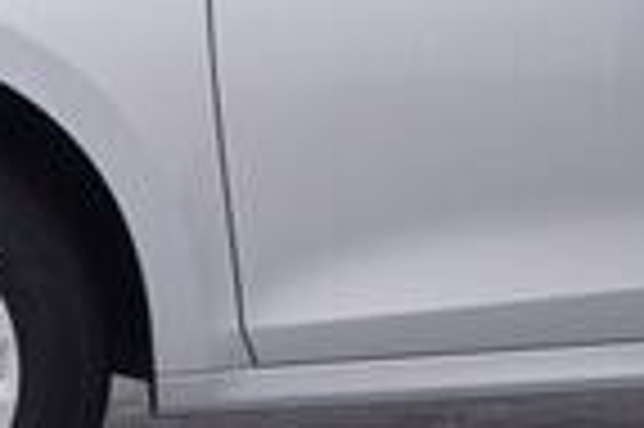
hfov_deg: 12.5
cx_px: 694
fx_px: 2887
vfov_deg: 8.5
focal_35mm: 162
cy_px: 95
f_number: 5
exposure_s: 1/80
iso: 200
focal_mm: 15
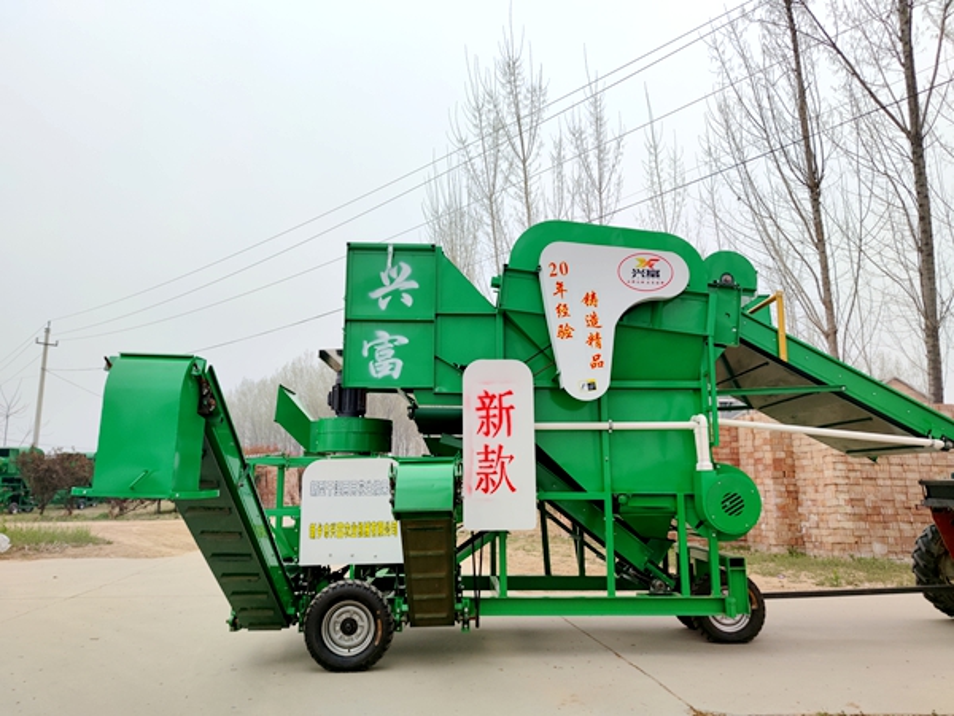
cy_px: 358
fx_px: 661
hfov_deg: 71.6
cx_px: 477
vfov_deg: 56.8
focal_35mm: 24
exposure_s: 1/1740
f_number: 1.69
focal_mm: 6.72
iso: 50
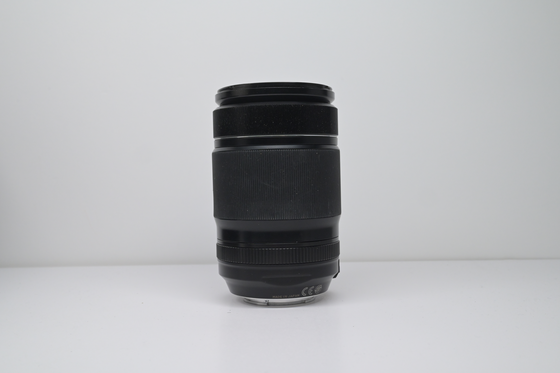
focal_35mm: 40
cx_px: 280
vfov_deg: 33.4
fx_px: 622
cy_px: 186
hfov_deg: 48.5
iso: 2000
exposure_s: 1/160
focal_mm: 40
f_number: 13
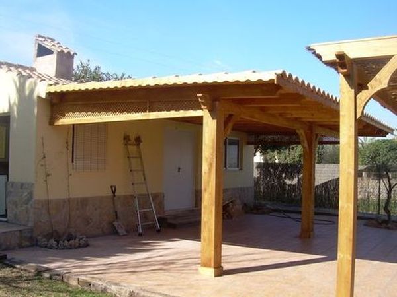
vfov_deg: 37.7
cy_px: 148
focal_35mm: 38
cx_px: 198
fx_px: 436
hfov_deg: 49.0
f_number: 4.6
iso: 50
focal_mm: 6.3
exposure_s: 1/250
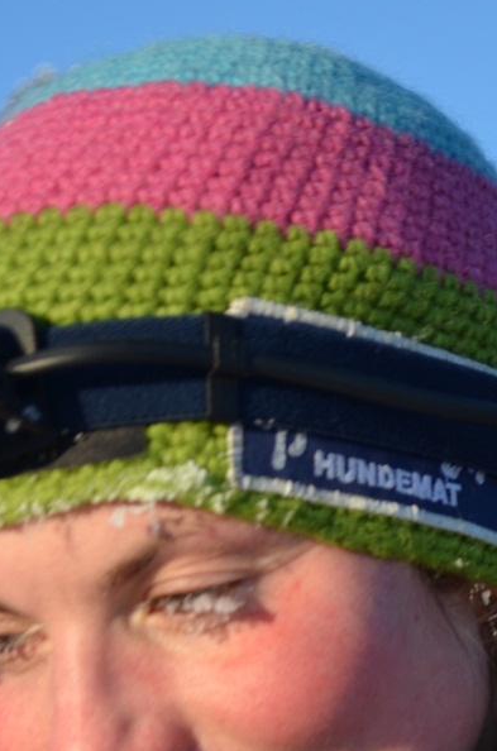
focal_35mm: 185
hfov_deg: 7.4
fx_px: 3854
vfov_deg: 11.0
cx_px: 368
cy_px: 828
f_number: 8
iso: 160
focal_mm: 55
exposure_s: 1/250
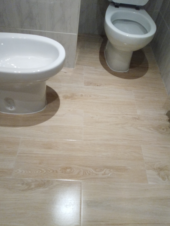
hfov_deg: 45.4
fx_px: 203
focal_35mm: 31
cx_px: 83
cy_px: 110
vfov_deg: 58.3
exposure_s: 1/33
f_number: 2.2
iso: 100
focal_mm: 2.34
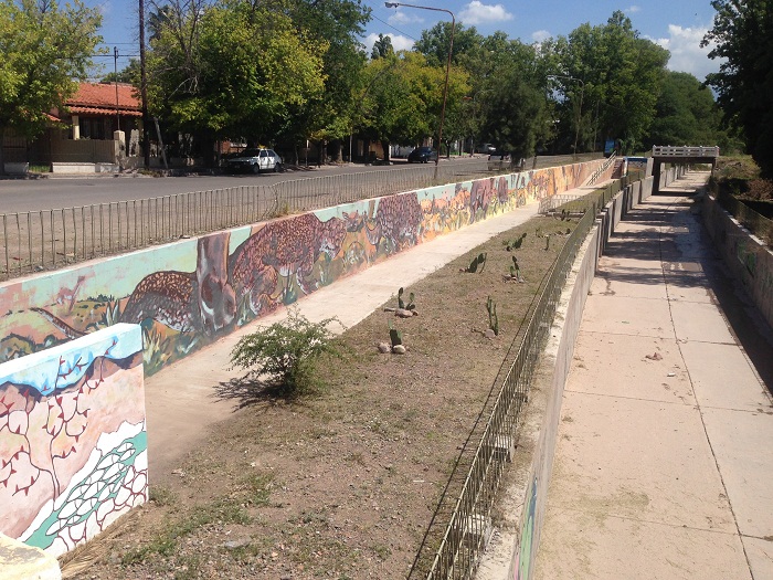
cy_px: 290
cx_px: 386
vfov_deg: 42.9
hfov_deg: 55.4
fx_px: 737
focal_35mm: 33
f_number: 2.4
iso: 50
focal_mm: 4.12
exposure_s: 1/2262
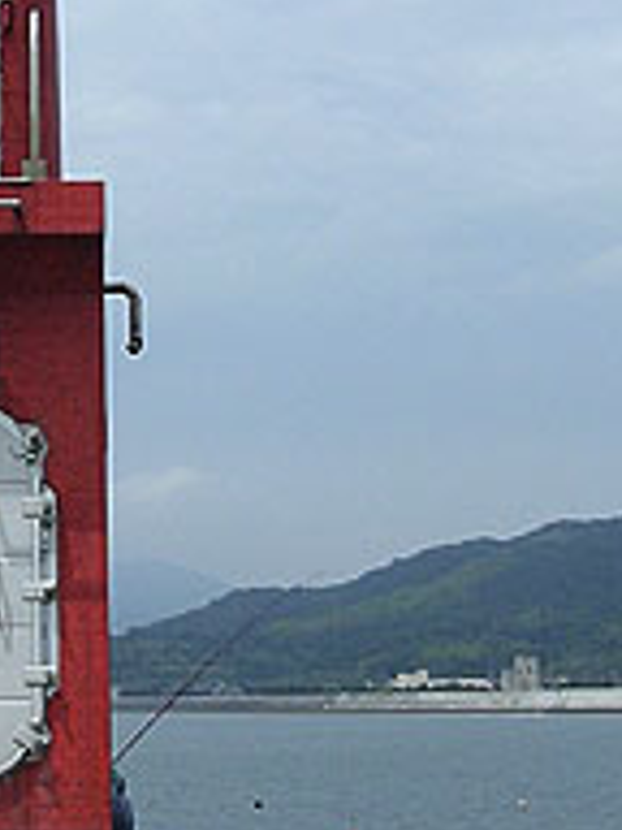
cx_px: -39
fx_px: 2276
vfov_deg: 20.6
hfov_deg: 15.2
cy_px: 259
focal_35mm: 95
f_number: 2.8
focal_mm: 5.8
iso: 100
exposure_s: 1/1502
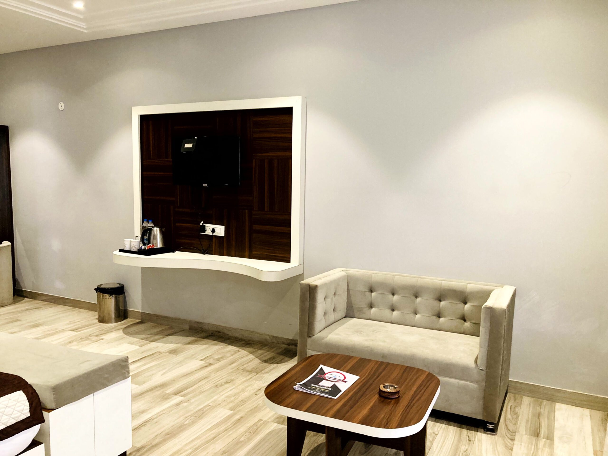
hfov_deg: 63.4
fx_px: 492
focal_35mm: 28
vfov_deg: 49.8
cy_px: 228
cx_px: 304
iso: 250
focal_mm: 3.99
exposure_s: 1/50
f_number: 1.8
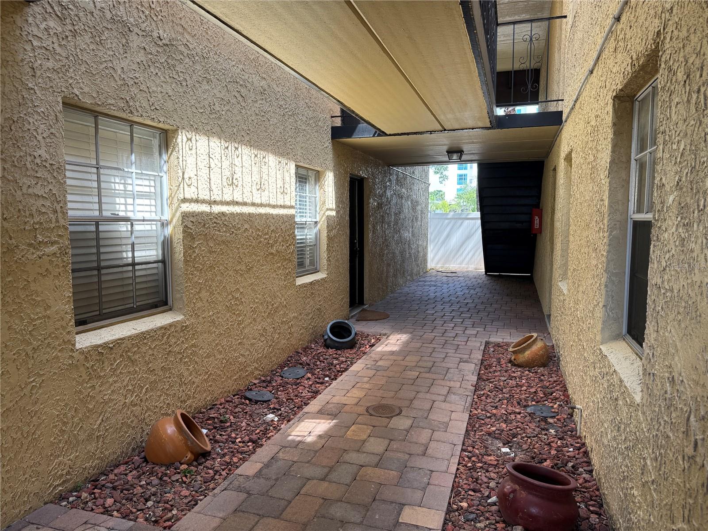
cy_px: 266
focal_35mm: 24
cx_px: 354
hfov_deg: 71.6
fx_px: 491
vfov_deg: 56.8
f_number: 1.78
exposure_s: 1/214
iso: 64
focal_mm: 6.76
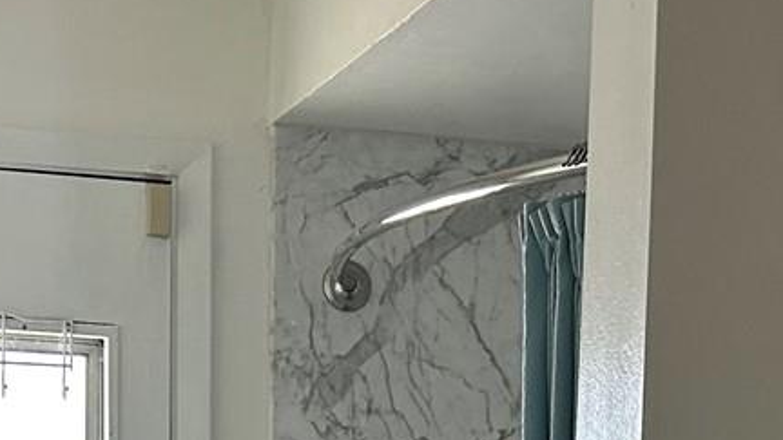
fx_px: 2180
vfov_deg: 10.7
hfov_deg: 20.3
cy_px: 827
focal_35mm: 105
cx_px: 466
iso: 200
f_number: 1.5
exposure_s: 1/60
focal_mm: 5.7
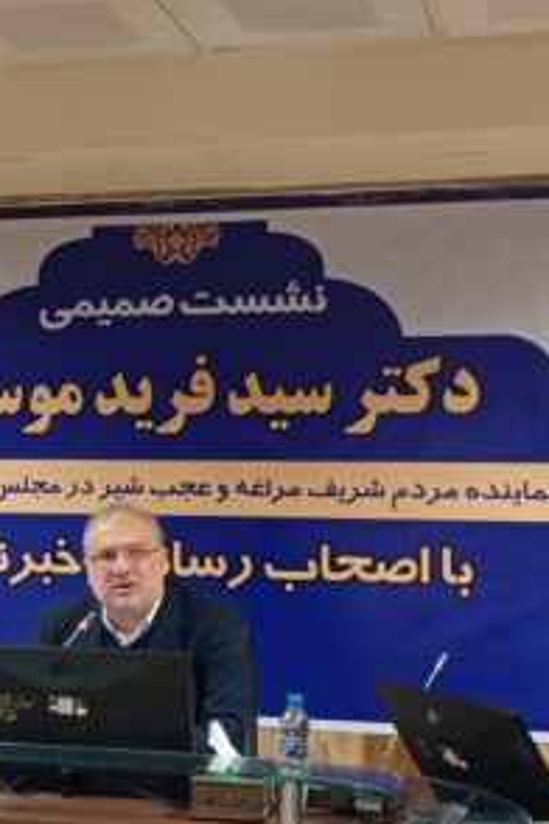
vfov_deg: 29.7
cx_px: 174
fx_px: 1555
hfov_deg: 19.9
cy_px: 412
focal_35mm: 68
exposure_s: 1/33.3
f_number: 1.8
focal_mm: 4.22
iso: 1062
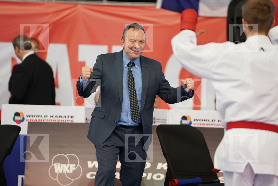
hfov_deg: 11.7
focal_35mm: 176
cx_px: 139
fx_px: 1359
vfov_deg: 7.8
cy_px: 93
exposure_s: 1/1000
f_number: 2.8
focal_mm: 176
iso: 2000
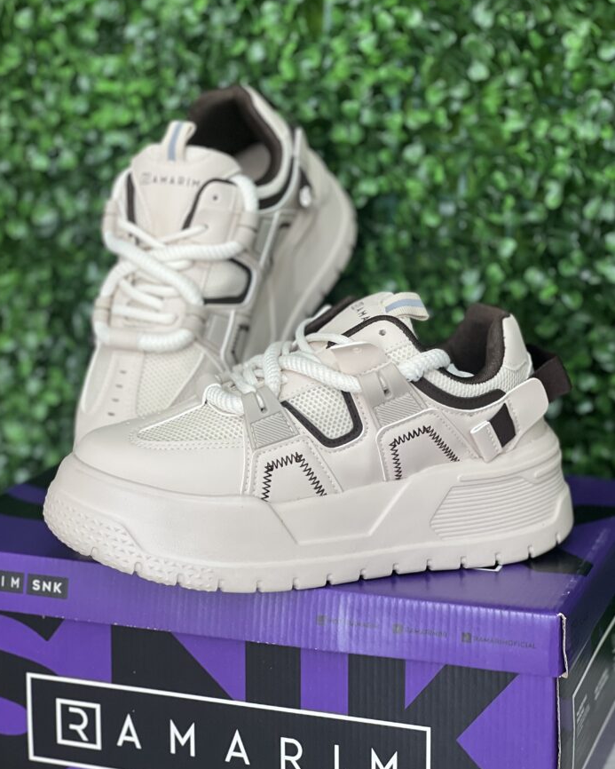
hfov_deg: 18.9
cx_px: 305
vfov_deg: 23.6
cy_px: 358
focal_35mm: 81
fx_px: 1843
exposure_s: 1/120
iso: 125
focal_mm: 9
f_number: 2.8
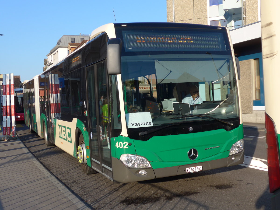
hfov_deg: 42.9
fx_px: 356
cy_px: 105
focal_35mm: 44
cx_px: 140
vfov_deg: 32.9
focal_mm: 9
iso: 80
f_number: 2.8
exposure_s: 1/800
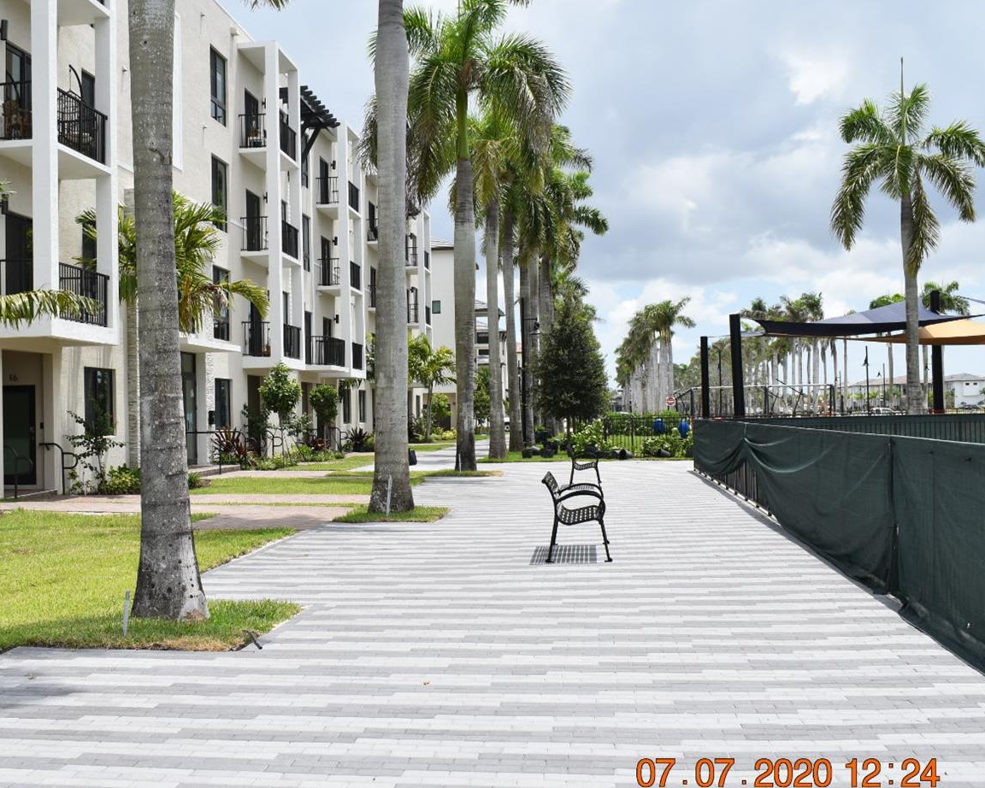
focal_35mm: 43
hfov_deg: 42.6
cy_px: 386
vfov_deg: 34.9
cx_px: 385
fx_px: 1254
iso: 100
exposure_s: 1/320
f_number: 8
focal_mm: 22
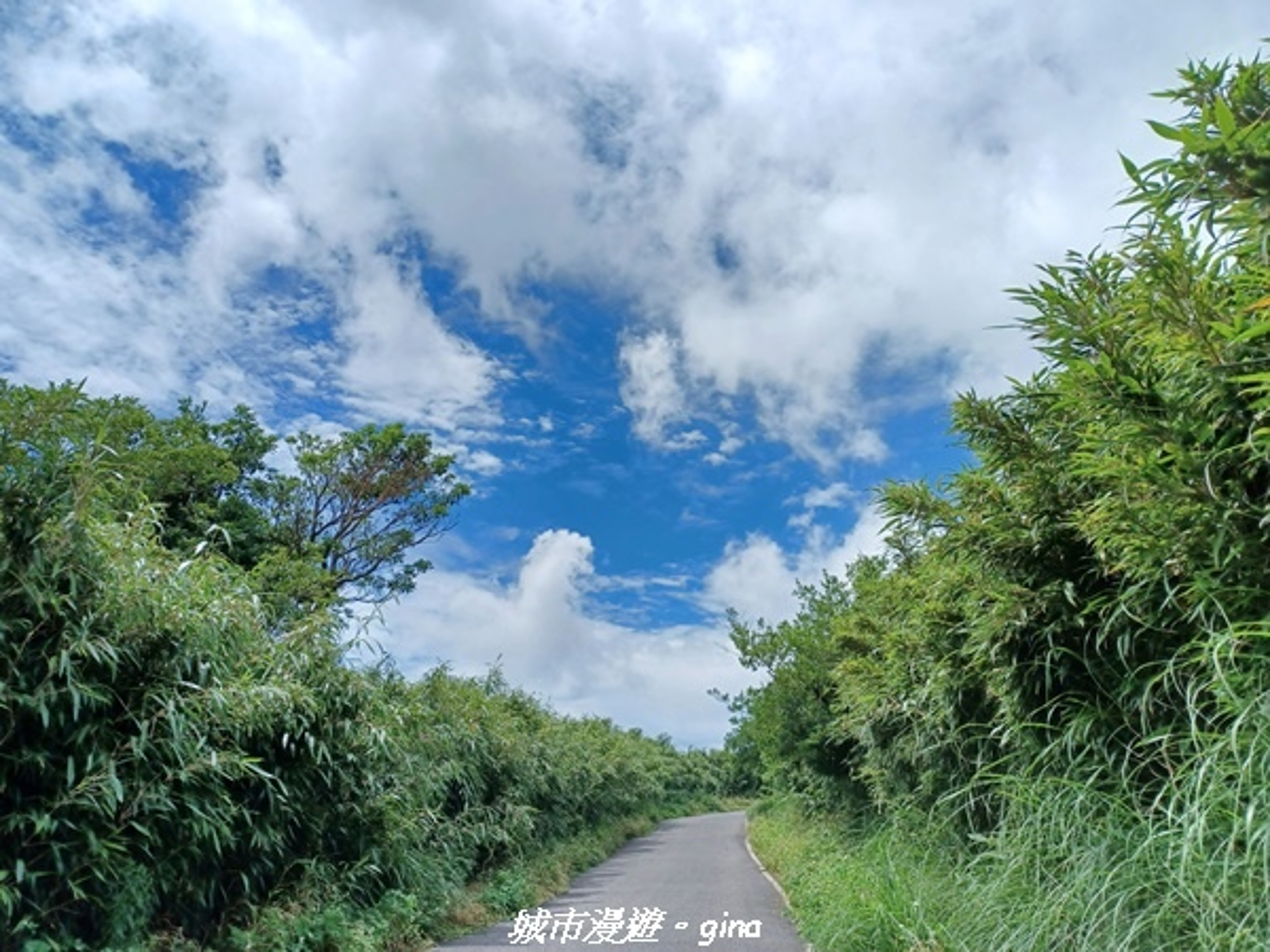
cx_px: 635
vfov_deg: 54.9
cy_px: 476
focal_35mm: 25
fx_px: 917
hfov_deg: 69.4
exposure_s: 1/972
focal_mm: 4.6
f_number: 1.8
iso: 32
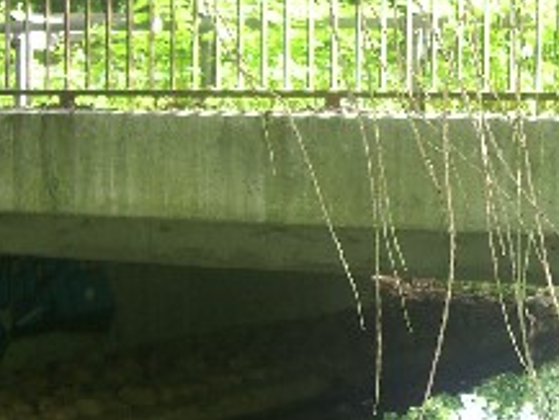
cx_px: 540
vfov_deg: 14.4
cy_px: 329
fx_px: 1648
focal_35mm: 102
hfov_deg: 18.8
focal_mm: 7.9
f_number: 2.8
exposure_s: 1/100
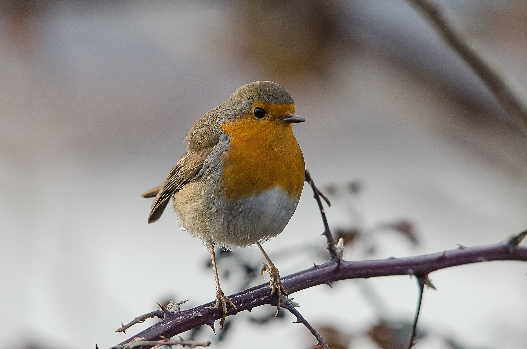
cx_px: 264
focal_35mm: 675
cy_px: 174
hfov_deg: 3.1
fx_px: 9860
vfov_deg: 2.0
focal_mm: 450
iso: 1000
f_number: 8
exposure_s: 1/500
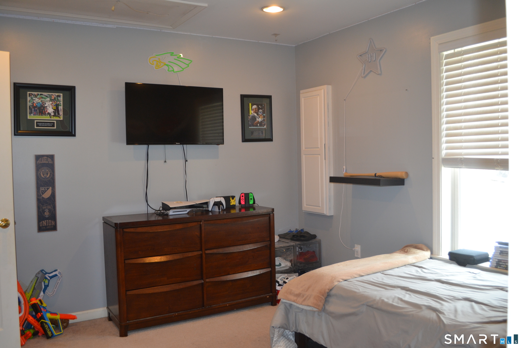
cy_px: 174
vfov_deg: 43.6
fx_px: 435
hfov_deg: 61.9
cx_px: 261
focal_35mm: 30
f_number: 3.8
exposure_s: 1/60
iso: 450
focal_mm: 20
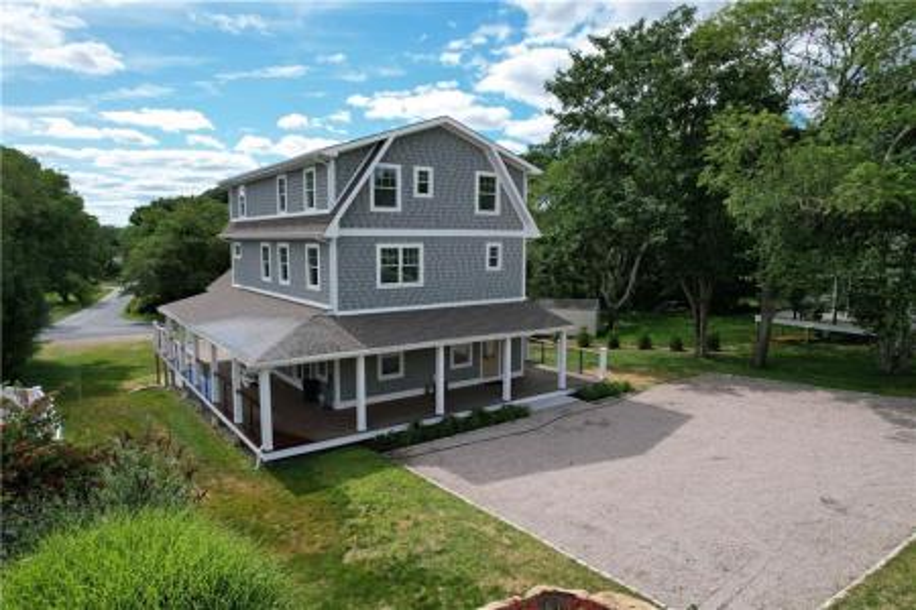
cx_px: 458
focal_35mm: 22
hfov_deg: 78.6
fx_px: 560
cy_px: 305
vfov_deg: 57.2
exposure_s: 1/2000
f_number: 2.8
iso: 100
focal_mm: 8.38
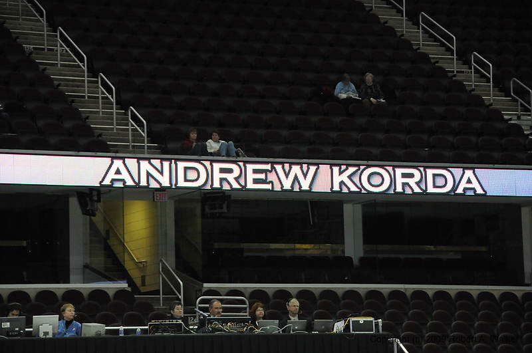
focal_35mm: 142
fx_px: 2103
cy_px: 176
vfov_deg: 9.6
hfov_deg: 14.4
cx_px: 266
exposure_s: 1/640
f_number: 5.6
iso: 3200
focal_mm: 95
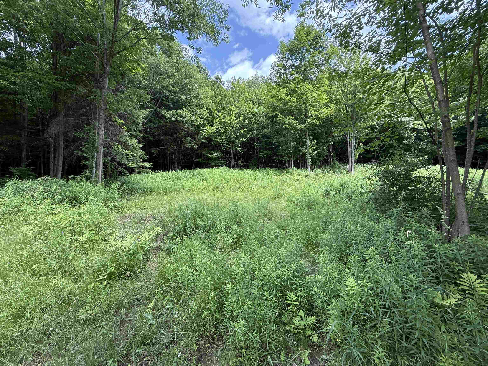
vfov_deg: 85.7
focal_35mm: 14
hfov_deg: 102.1
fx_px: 197
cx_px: 244
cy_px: 183
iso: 50
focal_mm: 2.22
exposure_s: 1/282
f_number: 2.2
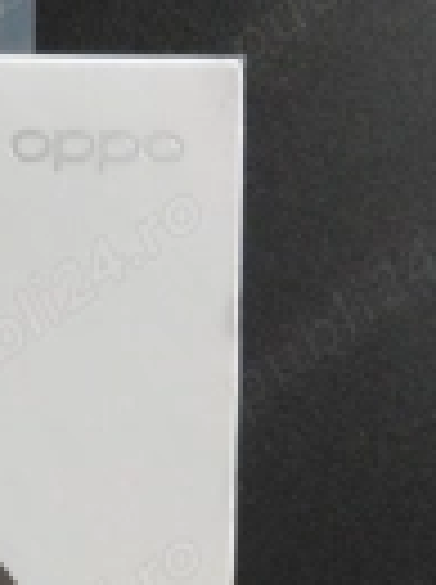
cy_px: 720
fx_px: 1247
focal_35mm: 74
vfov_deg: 23.8
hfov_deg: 18.7
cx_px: -103
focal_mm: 4.1
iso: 1000
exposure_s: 1/50
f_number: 1.7
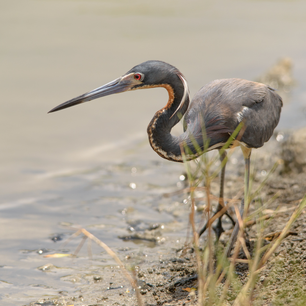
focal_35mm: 391
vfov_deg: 4.5
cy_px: 155
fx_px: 3910
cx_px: 138
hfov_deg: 4.5
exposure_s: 1/1000
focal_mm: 300
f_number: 8
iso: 320
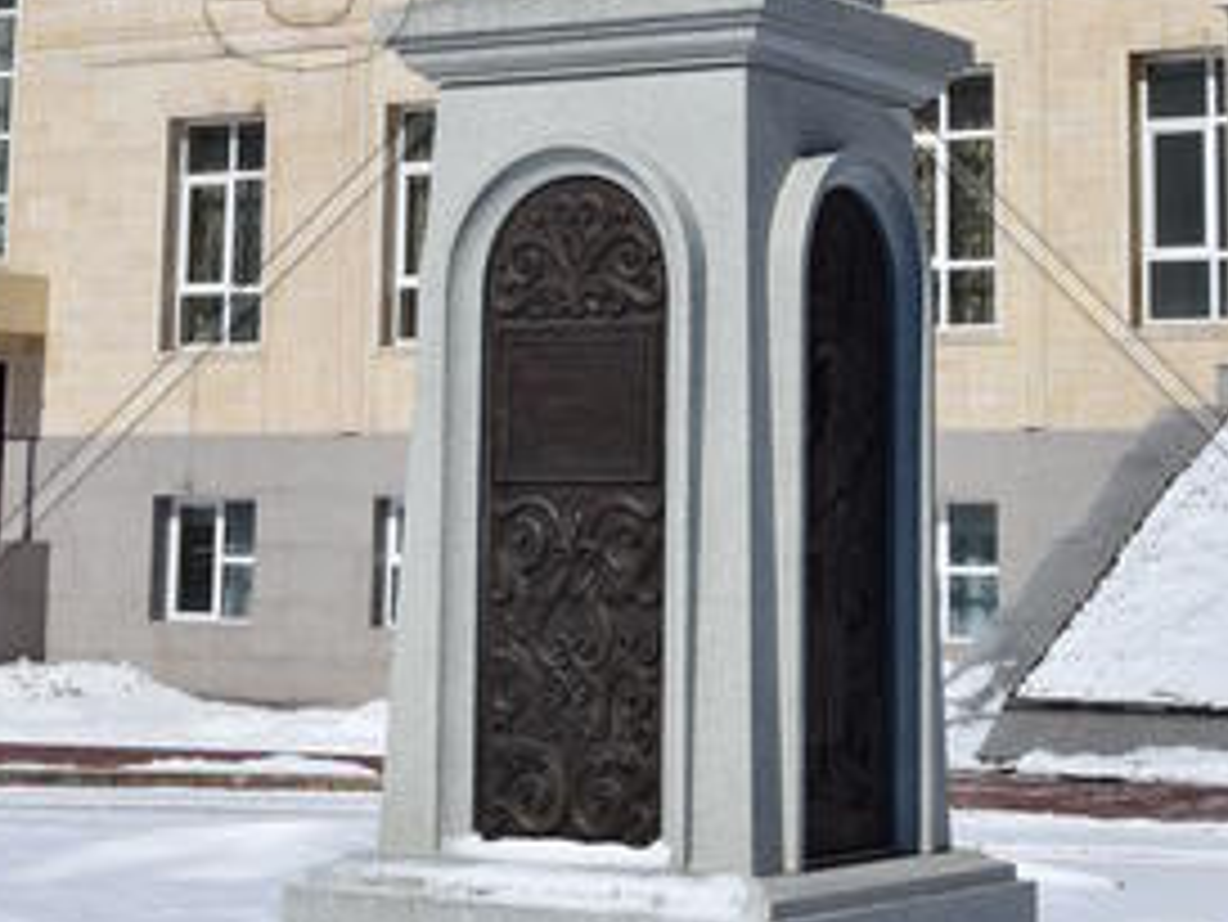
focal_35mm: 98
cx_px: 663
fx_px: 3478
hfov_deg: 20.0
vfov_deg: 14.7
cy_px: -121
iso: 100
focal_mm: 32
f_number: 10
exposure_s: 1/400
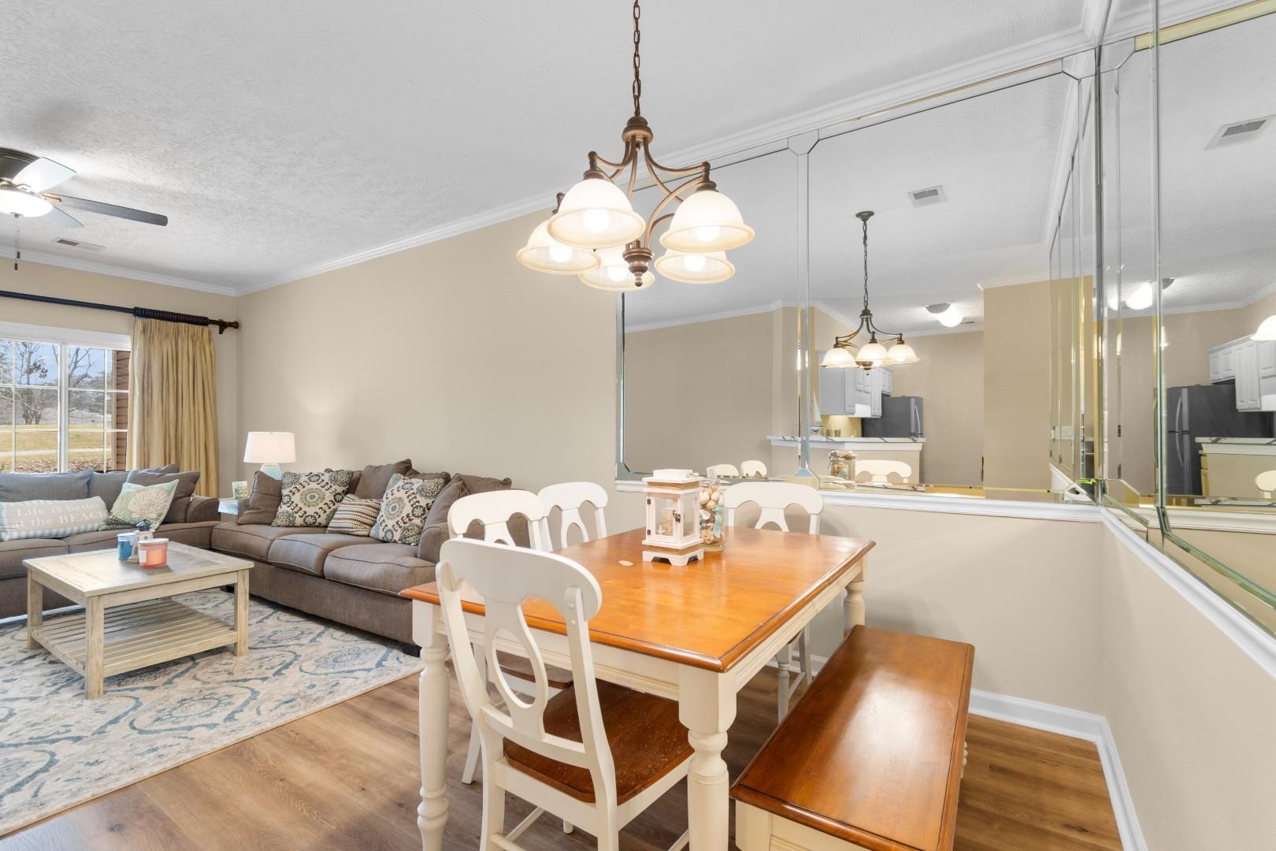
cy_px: 426
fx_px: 532
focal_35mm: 15
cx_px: 638
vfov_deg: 77.3
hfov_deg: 100.4
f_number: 4.5
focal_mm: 10
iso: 100
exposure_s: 1/13
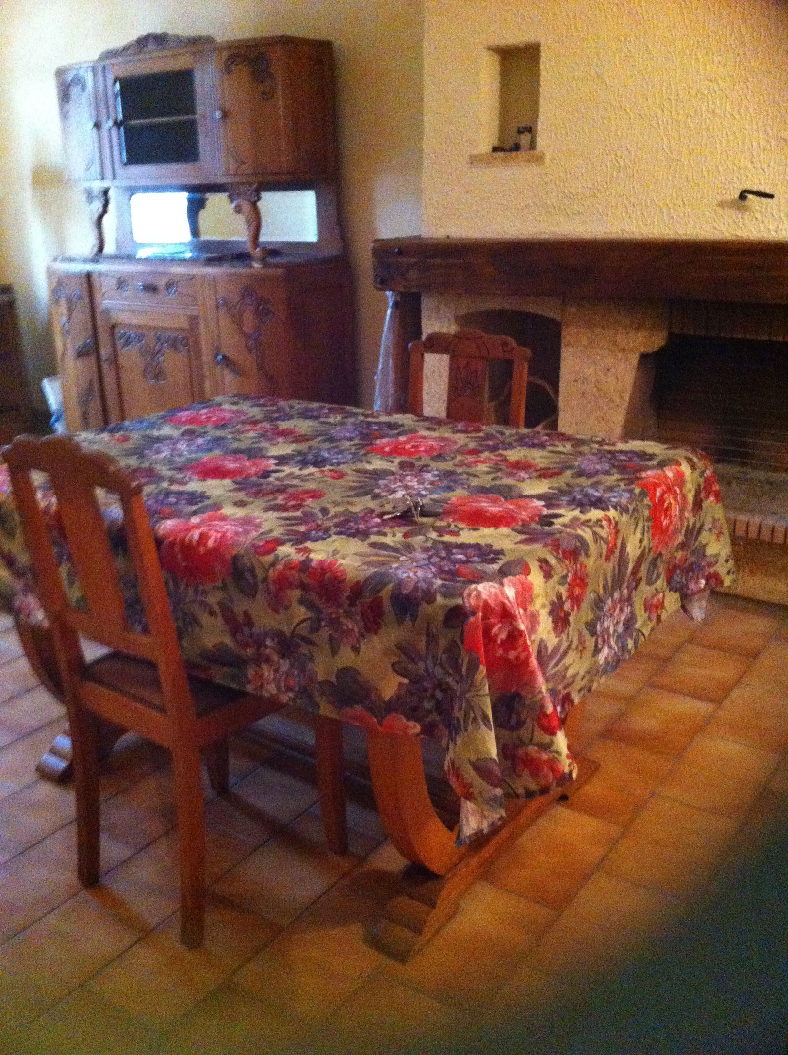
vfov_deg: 52.7
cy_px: 528
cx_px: 394
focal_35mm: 35
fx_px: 1065
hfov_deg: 40.6
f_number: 2.8
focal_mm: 3.85
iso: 1000
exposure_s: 1/15
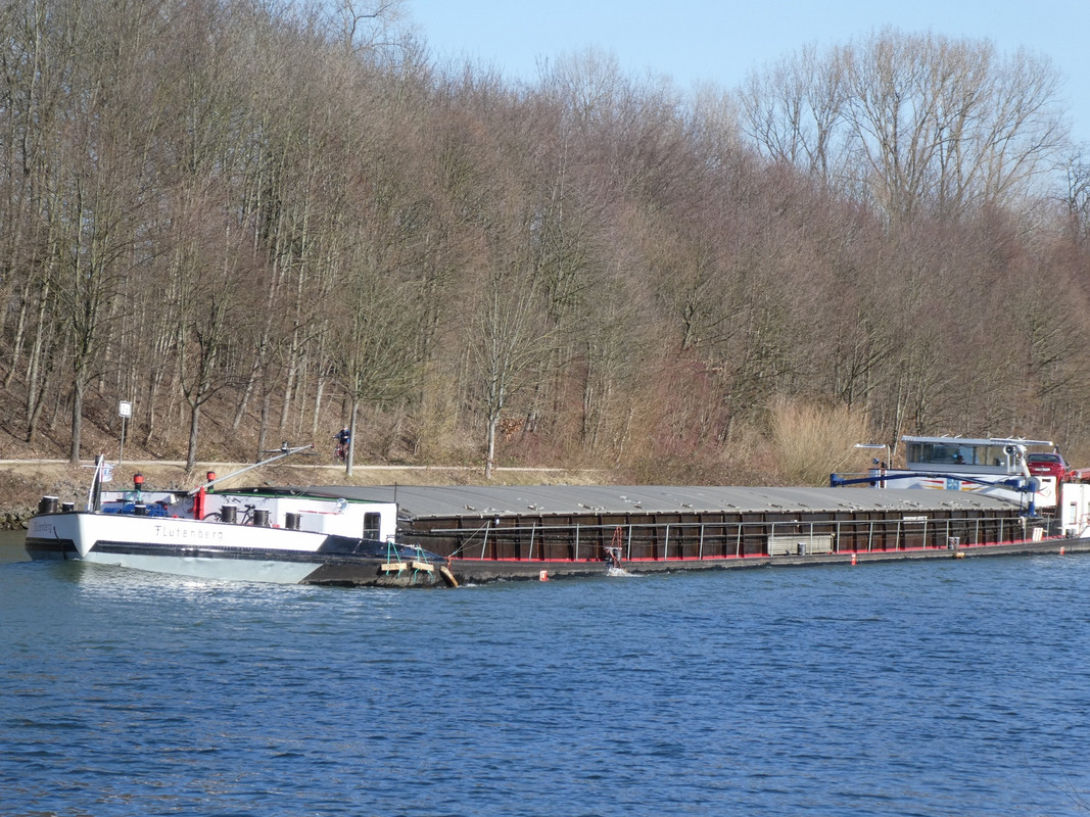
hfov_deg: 15.9
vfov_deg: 12.0
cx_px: 545
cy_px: 408
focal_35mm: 124
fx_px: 3904
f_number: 5.2
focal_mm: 22.3
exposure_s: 1/200
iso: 80
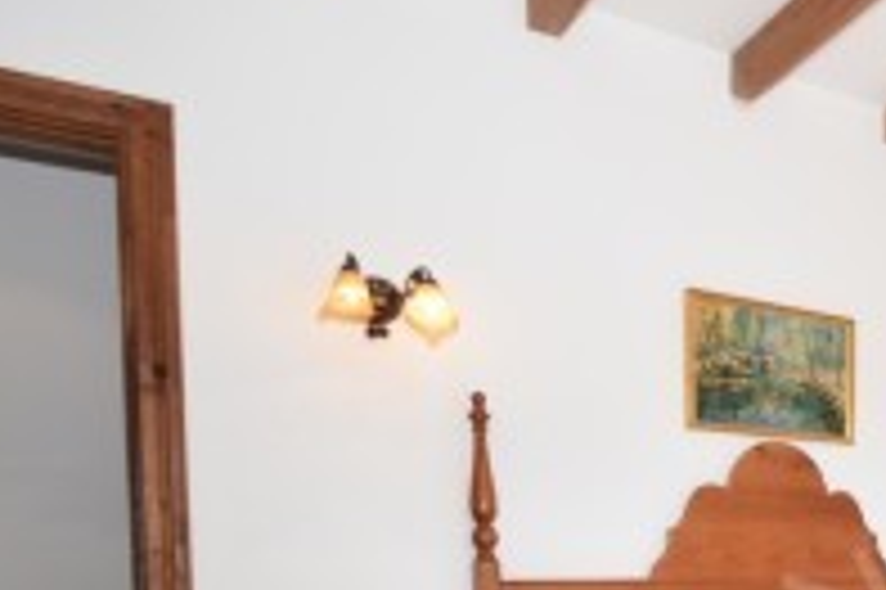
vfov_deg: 30.7
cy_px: 642
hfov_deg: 37.5
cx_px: 1061
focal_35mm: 39
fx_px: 959
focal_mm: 10
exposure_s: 1/125
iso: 400
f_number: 5.6
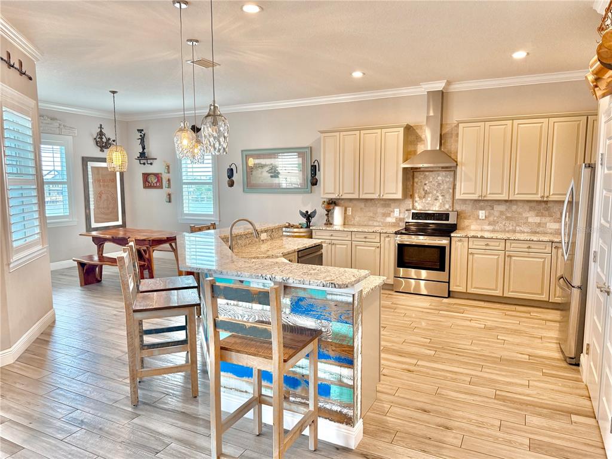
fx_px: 424
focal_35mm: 24
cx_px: 306
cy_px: 230
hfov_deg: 71.6
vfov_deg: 56.8
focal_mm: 6.76
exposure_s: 1/131
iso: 200
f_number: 1.78
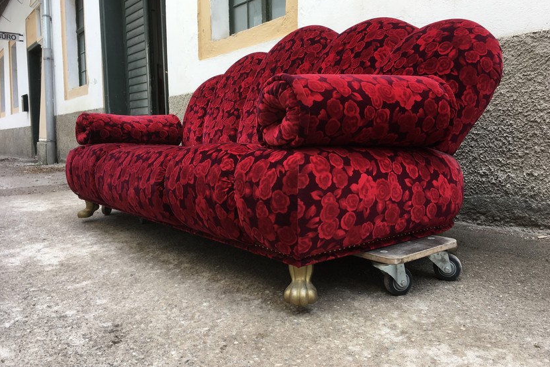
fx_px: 474
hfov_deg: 60.3
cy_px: 162
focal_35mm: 31
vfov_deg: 42.3
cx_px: 281
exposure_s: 1/113
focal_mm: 4.15
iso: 25
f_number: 2.2
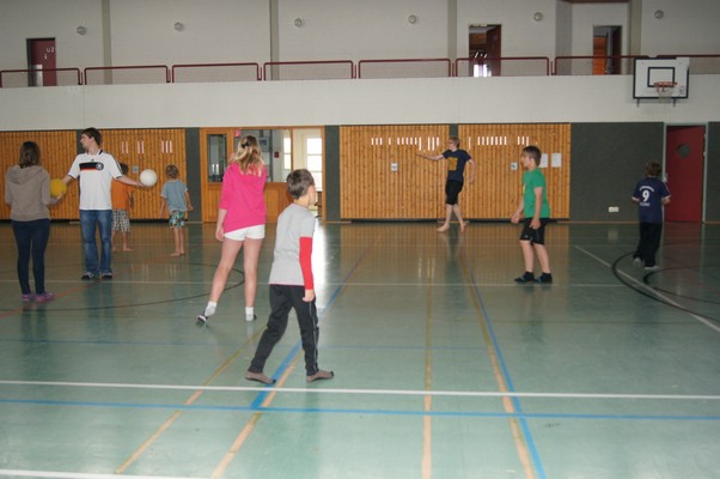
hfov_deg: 53.2
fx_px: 719
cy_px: 240
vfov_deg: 36.8
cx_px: 360
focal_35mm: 36
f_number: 4
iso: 800
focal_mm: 24
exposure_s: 1/125
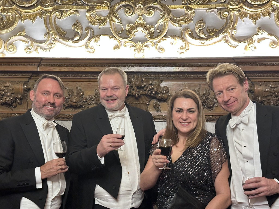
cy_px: 104
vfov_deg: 30.3
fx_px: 387
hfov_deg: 39.7
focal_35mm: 48
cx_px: 140
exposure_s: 1/39
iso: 320
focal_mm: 6.86
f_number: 1.78
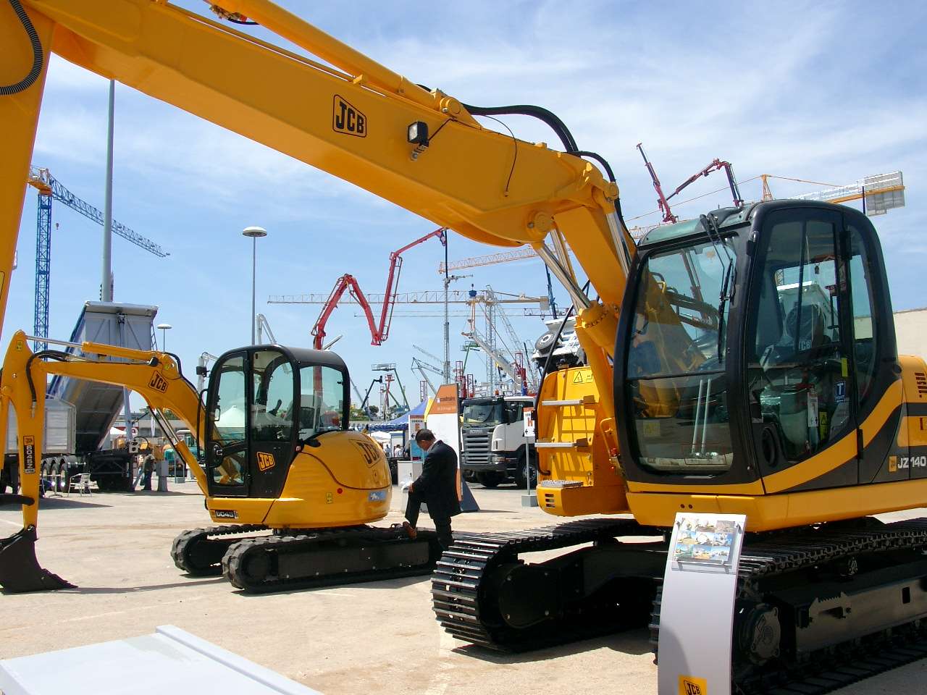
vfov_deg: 41.8
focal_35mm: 34
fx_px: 911
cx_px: 464
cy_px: 348
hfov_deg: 54.0
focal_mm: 7.13
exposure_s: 1/842
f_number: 4
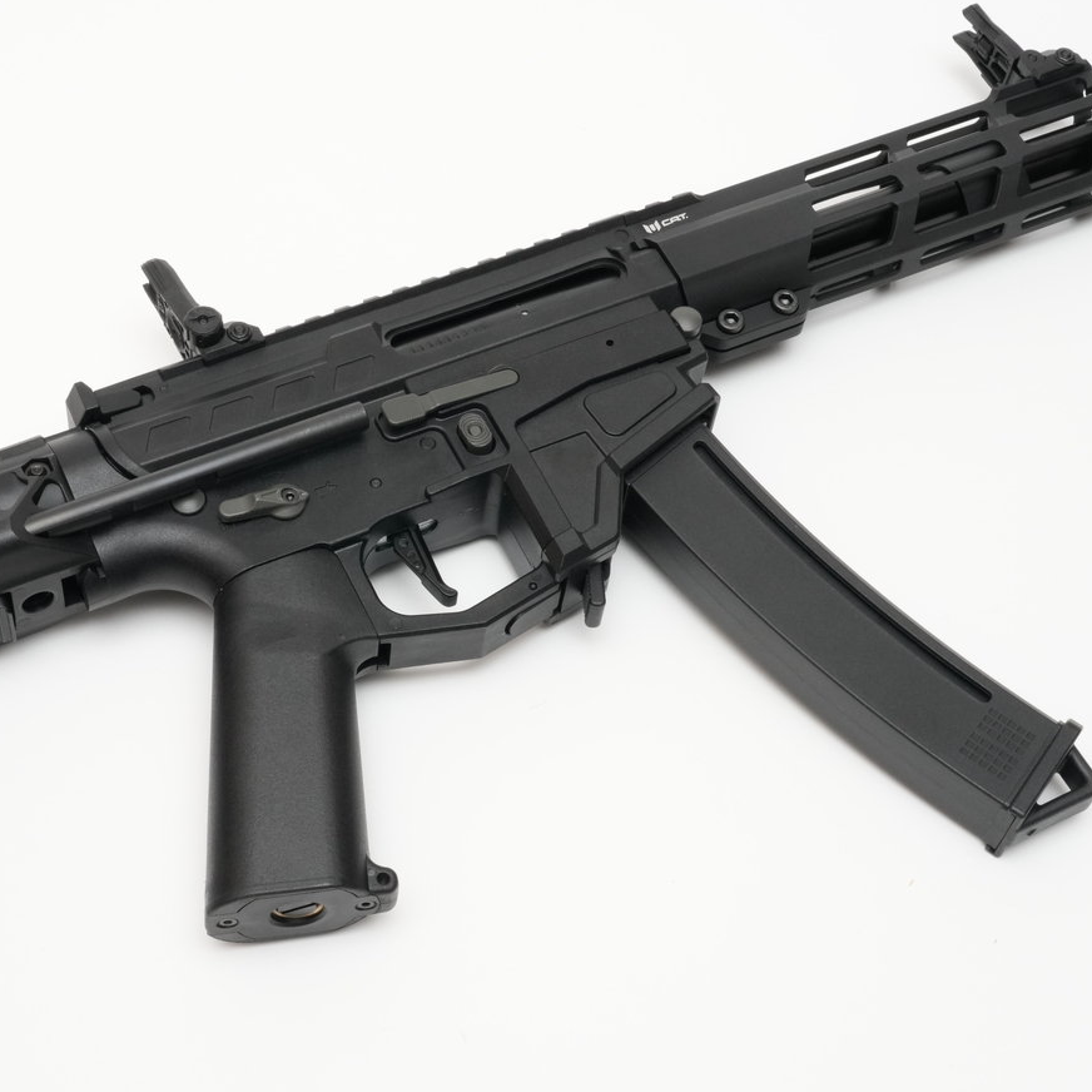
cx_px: 378
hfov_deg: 28.5
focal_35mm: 60
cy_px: 528
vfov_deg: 28.6
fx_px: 2141
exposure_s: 1/60
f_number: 22
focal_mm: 38
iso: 1600
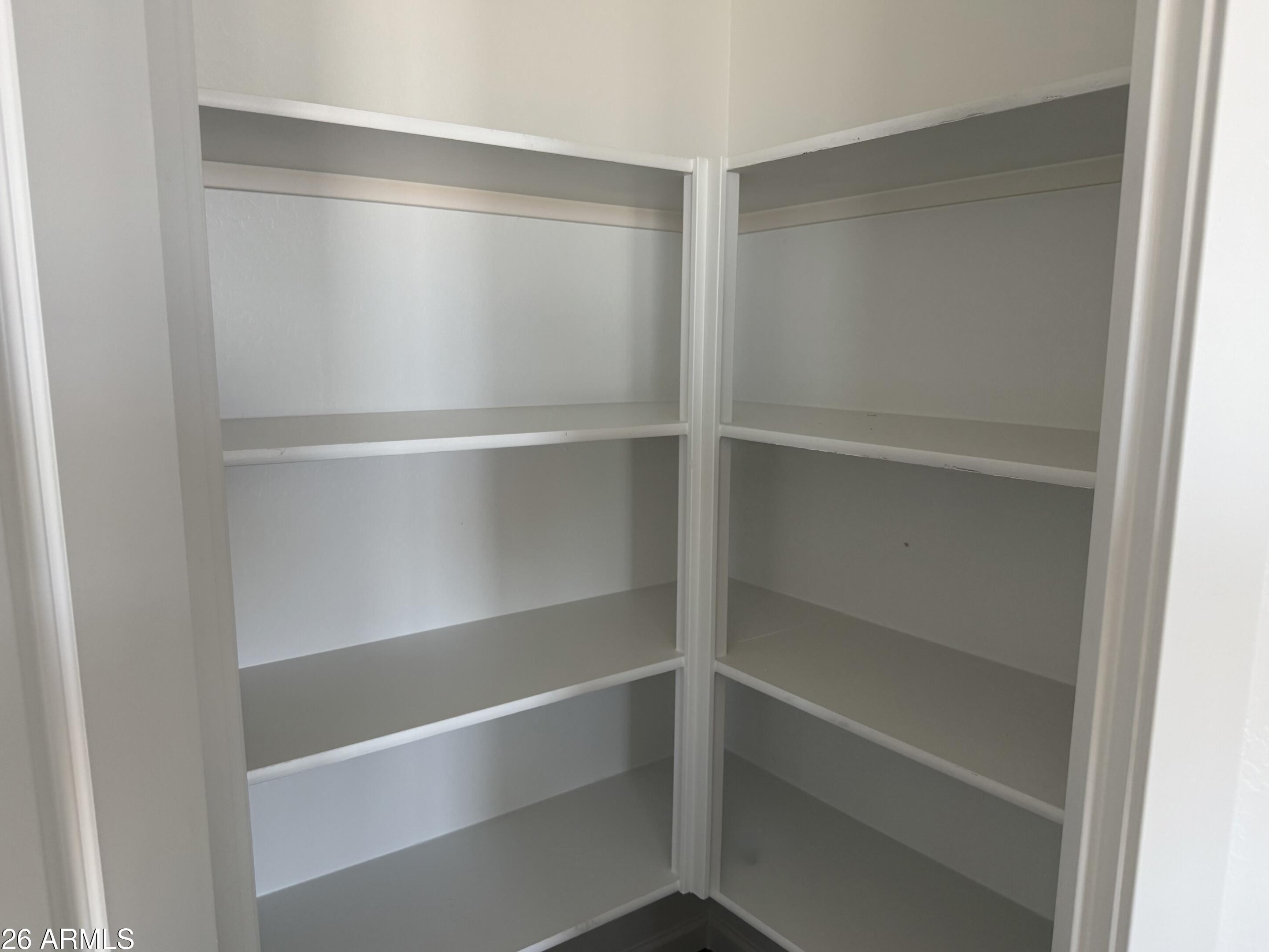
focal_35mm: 25
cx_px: 629
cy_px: 489
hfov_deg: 69.4
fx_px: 916
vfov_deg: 54.9
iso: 160
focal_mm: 6.76
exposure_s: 1/121
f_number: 1.78
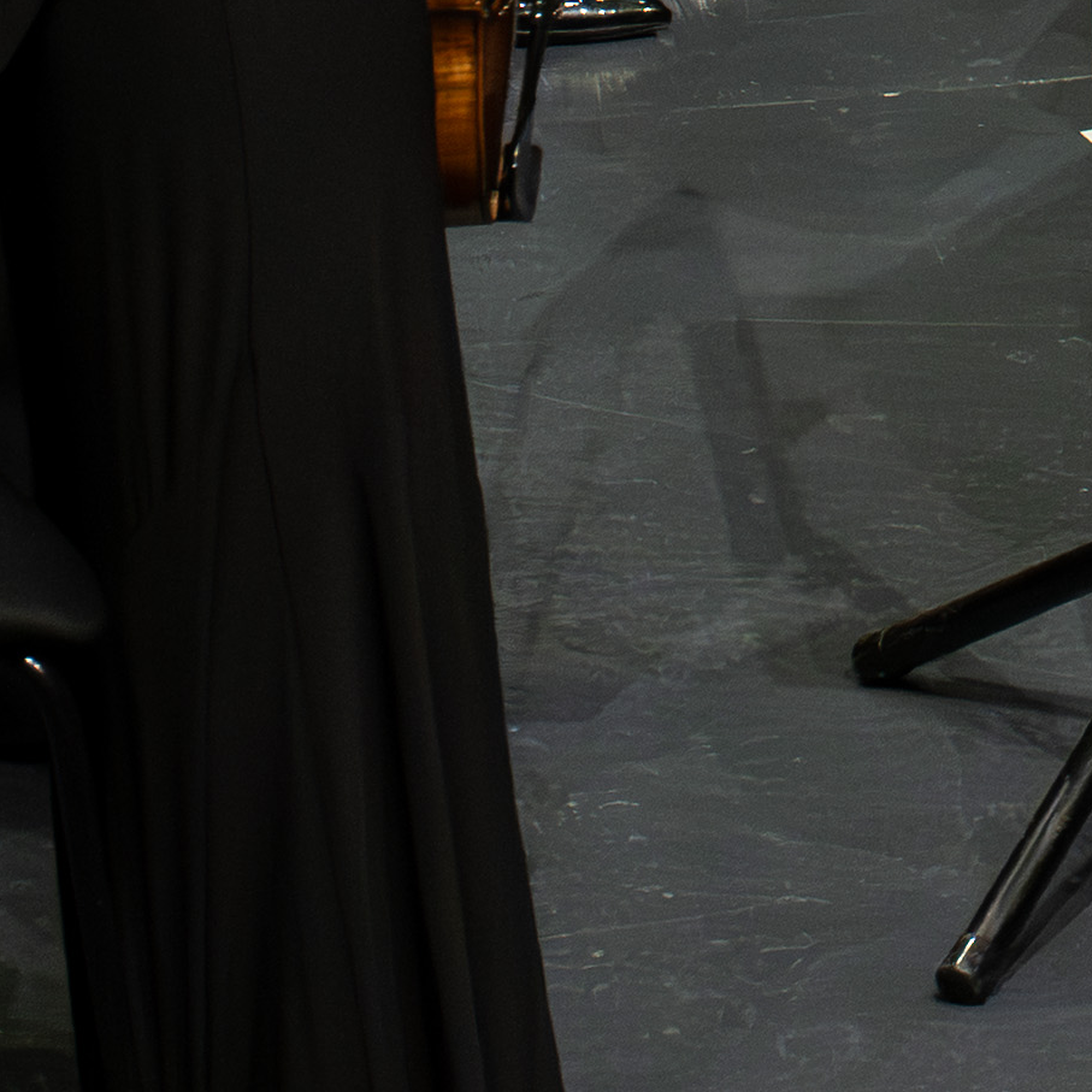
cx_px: 4592
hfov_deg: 1.3
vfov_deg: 1.3
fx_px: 46933
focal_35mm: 1315
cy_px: -2125
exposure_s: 1/200
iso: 5000
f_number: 6.3
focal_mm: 170
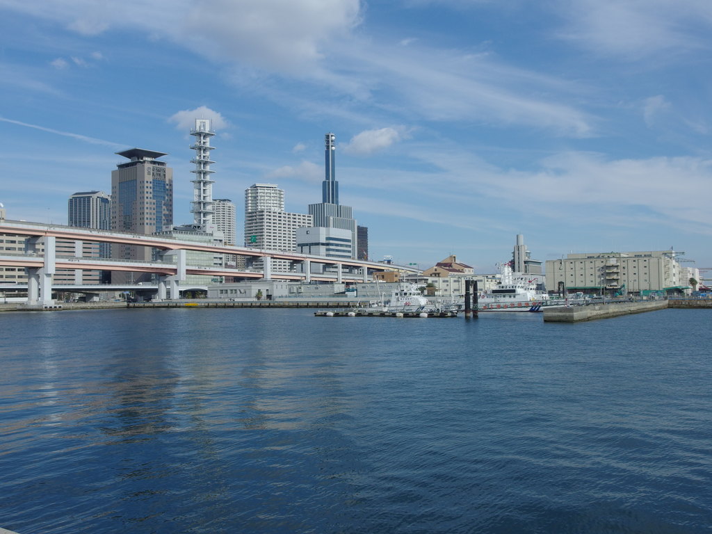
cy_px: 267
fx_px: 720
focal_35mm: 35
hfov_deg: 52.6
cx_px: 356
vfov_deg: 40.7
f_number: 4
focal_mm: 7.5
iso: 100
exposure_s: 1/1000
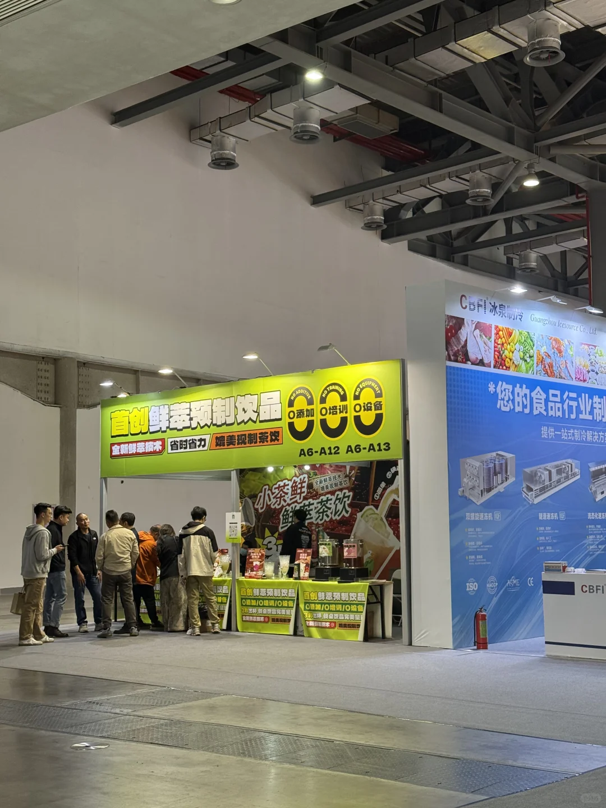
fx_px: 1120
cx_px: 303
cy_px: 404
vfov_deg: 39.7
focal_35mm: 48
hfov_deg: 30.3
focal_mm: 6.76
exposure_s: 1/100
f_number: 1.78
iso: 160
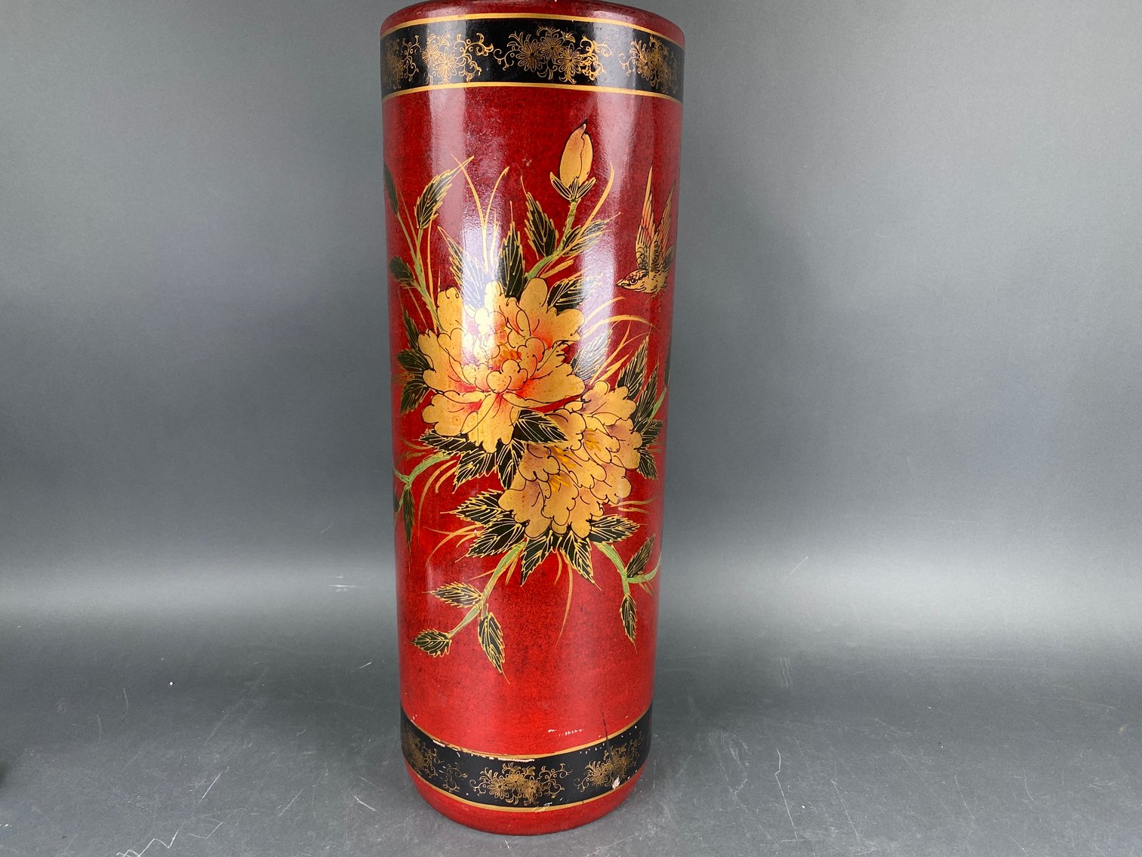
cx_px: 571
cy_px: 428
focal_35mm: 26
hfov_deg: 67.3
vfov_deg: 53.1
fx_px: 858
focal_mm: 4.25
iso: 100
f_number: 1.8
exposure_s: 1/121
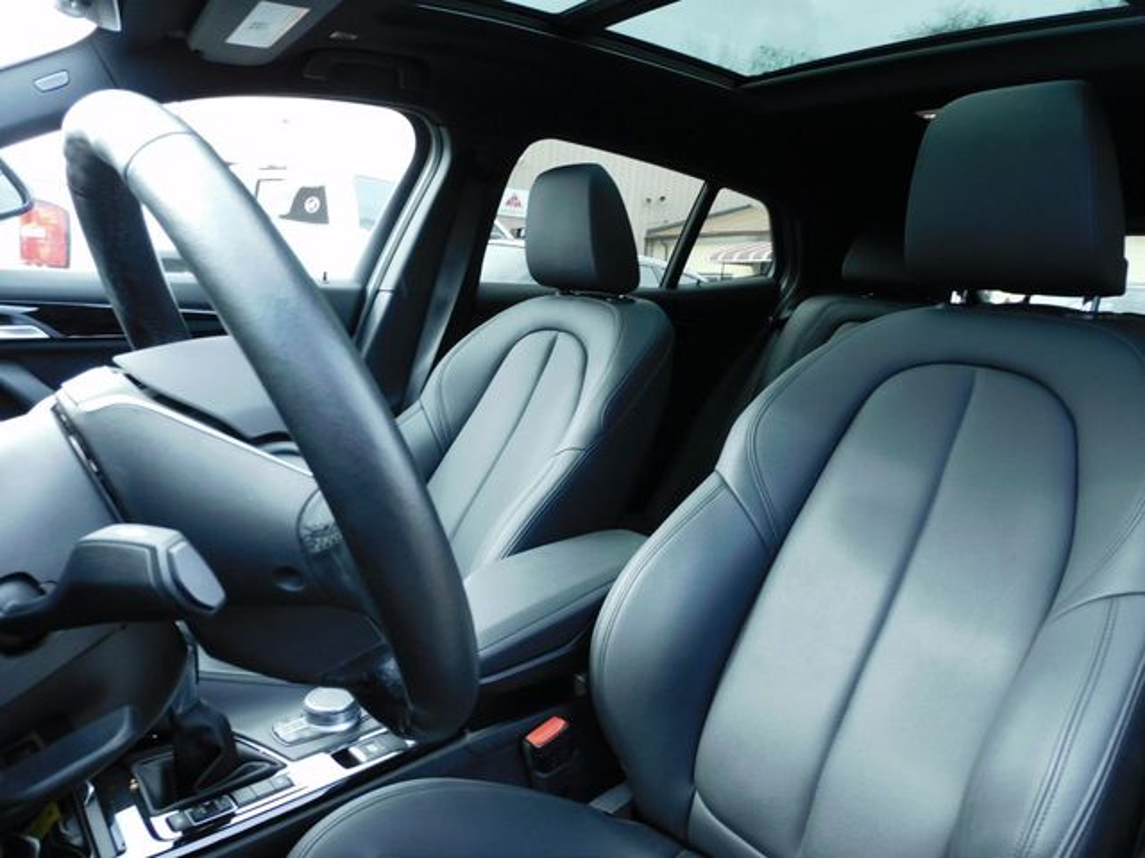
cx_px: 572
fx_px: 926
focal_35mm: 28
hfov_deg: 63.4
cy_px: 429
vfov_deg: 49.7
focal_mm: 5
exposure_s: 1/50
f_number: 3.5
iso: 125
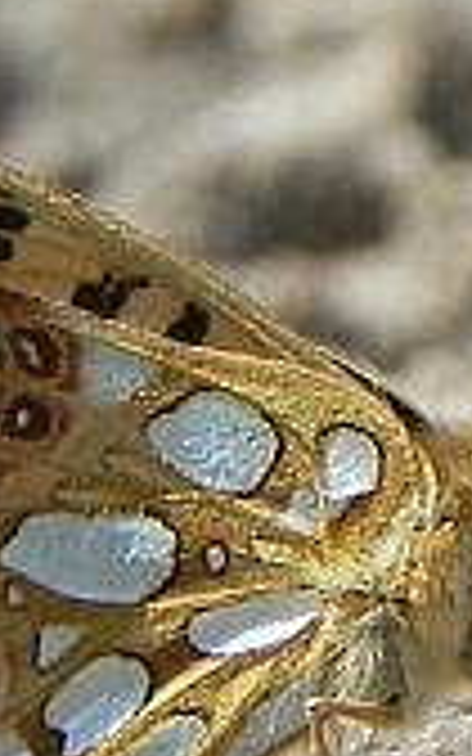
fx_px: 56455
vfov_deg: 0.8
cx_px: 171
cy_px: 909
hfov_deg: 0.5
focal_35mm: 2743
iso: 160
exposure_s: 1/474
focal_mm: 75.7
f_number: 6.3
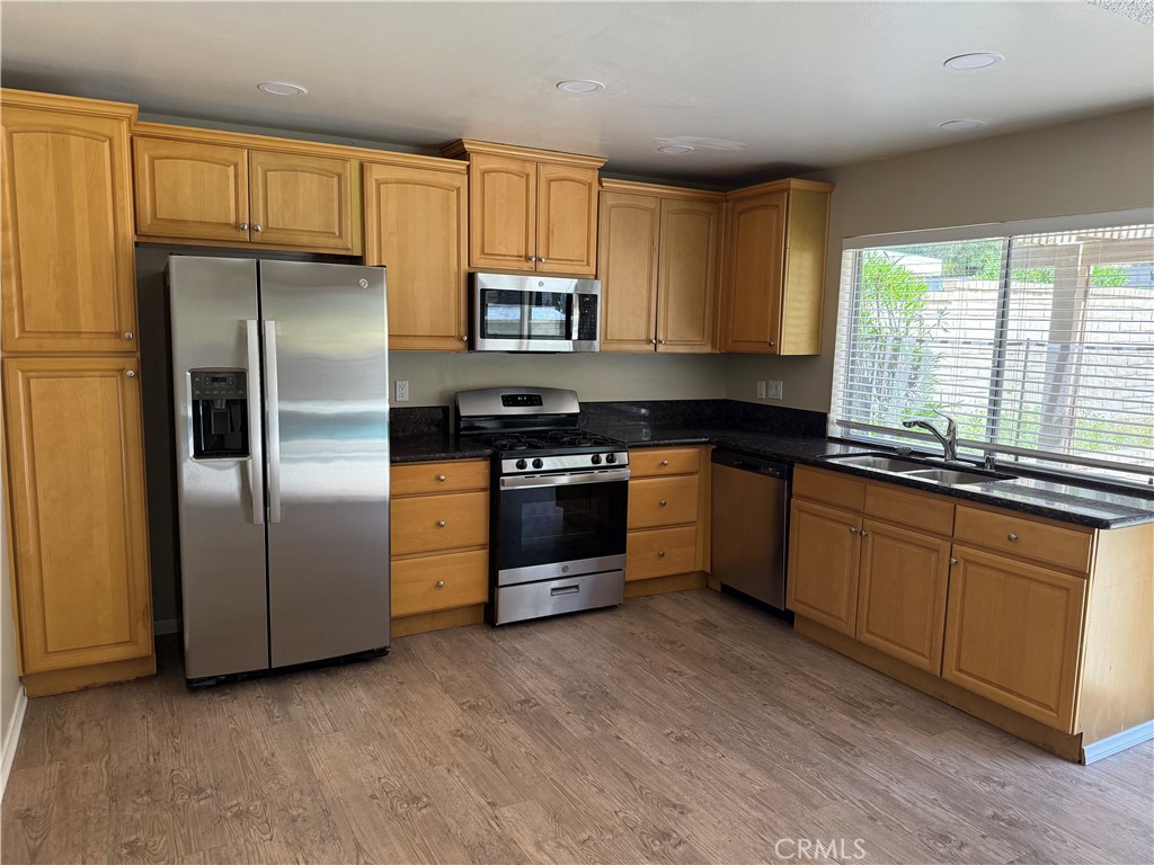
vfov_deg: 56.8
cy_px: 432
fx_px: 800
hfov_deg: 71.6
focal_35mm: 24
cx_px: 577
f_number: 1.78
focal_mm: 6.76
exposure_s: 1/236
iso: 200
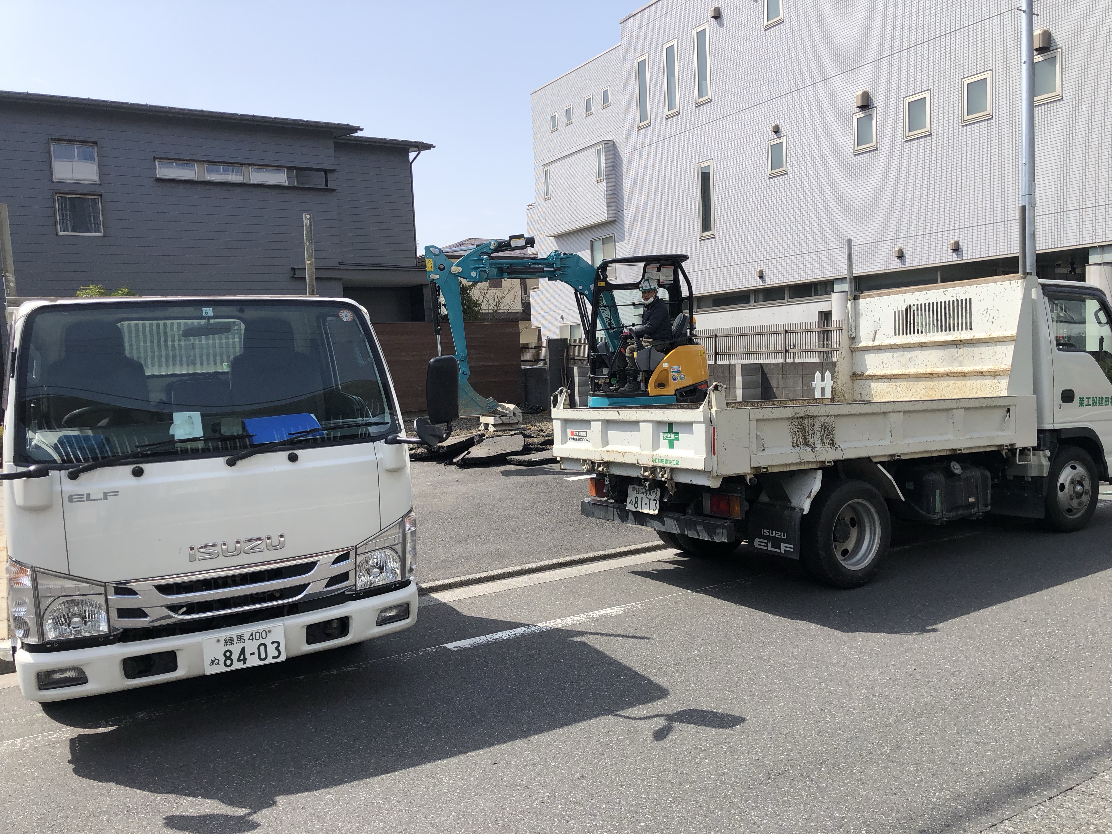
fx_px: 899
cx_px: 556
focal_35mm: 28
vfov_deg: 49.7
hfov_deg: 63.4
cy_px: 417
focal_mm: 4
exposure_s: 1/1736
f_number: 1.8
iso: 20
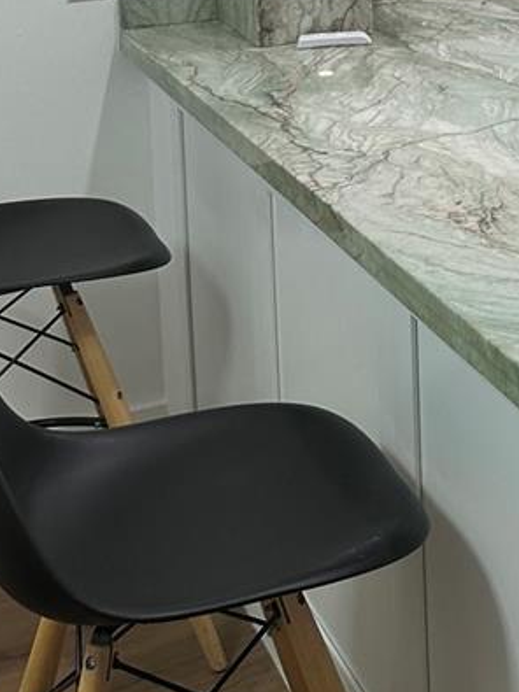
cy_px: -117
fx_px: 1460
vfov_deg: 24.4
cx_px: 707
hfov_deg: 18.5
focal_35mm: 73
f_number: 1.78
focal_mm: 6.86
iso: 125
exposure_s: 1/120
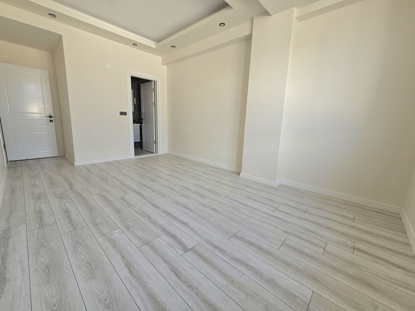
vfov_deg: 89.9
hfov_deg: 106.2
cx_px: 208
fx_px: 156
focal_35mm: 13
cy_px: 156
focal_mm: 2.2
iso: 80
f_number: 2.2
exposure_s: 1/120
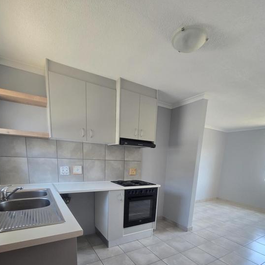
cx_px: 132
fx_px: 147
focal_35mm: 17
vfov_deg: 78.9
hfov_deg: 84.0
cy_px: 192
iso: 50
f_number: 2.2
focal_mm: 2.2
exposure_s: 1/50
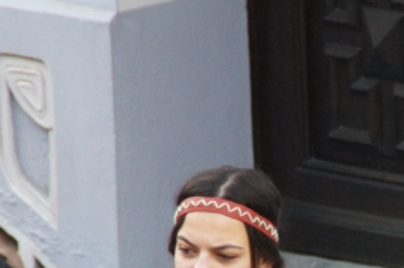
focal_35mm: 995
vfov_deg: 1.4
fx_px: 11153
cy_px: 316
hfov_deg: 2.1
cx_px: 398
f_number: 6.3
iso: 1250
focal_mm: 200
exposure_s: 1/320
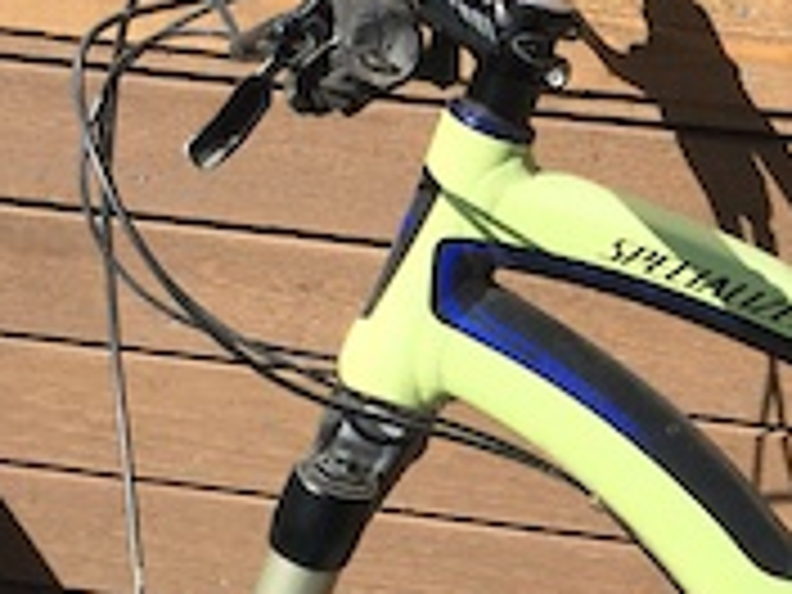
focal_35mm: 132
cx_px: 1044
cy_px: 639
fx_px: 3020
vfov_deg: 11.1
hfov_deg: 14.3
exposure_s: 1/1883
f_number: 2.2
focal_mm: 4.15
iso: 32
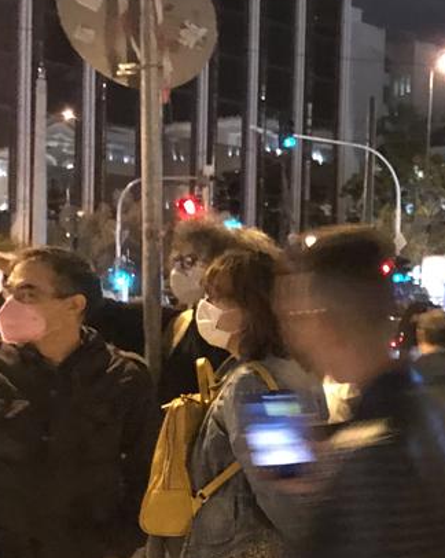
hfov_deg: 19.1
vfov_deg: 27.3
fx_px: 1138
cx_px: 685
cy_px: 397
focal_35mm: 69
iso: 125
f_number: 1.8
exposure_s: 1/4
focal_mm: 3.99
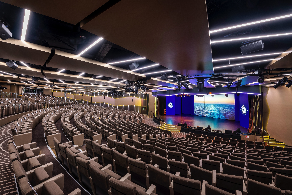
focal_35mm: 14
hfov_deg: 104.3
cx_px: 146
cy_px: 98
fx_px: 114
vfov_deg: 81.2
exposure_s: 1/4
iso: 320
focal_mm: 14
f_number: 11
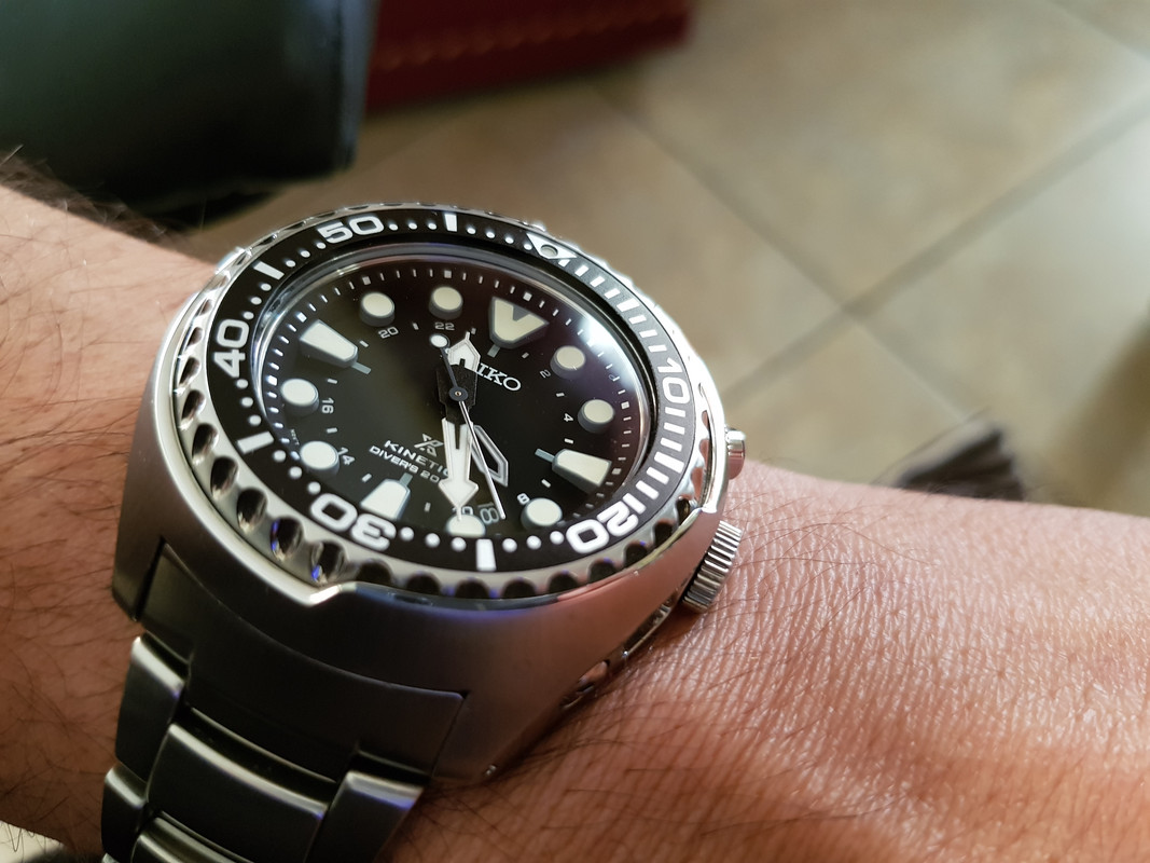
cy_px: 432
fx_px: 864
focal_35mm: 26
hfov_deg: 67.3
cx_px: 575
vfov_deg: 53.1
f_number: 1.7
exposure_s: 1/10
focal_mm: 4.2
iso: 200
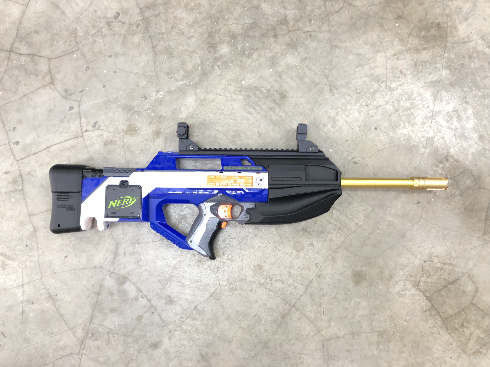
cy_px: 184
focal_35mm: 28
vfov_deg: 49.7
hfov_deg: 63.4
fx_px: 396
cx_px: 245
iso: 200
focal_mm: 3.99
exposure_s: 1/20
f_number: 1.8
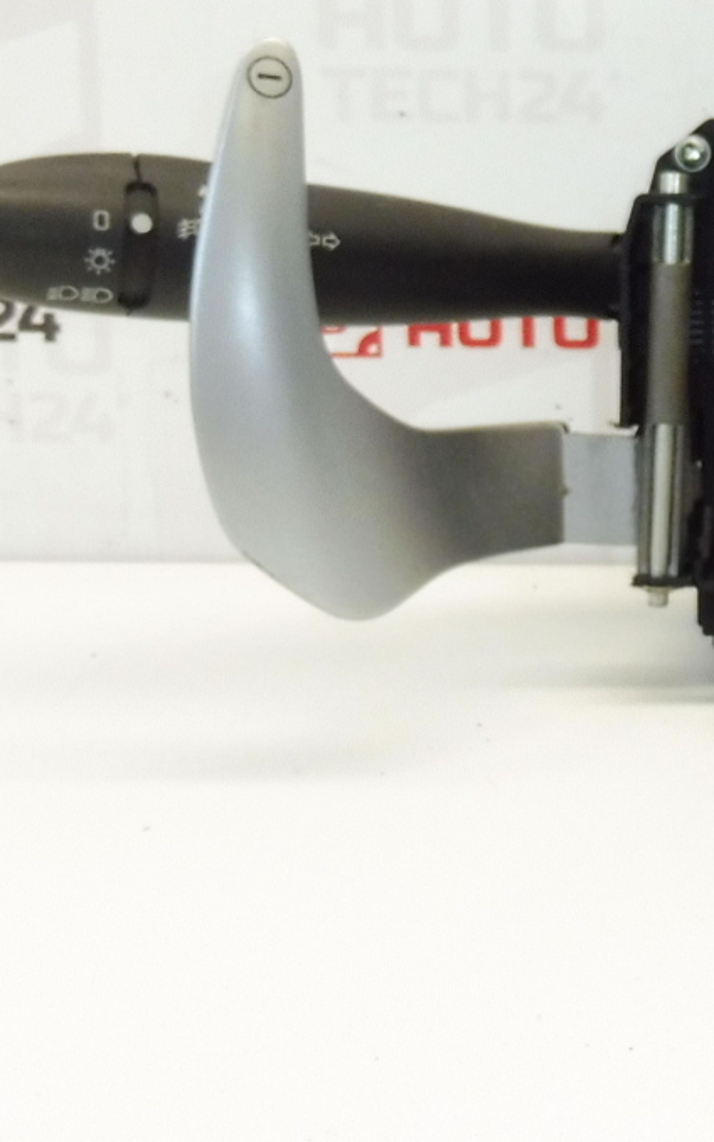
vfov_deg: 25.6
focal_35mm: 80
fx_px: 2490
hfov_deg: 15.2
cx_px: 1058
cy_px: 337
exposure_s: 1/80
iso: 200
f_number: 3.5
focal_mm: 4.4
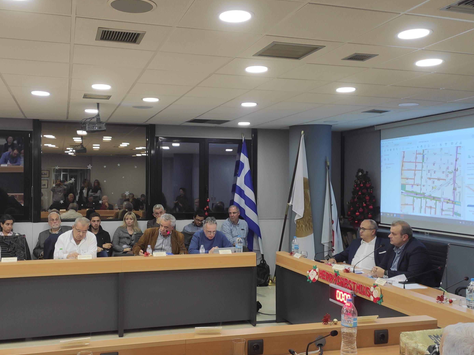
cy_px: 180
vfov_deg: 39.7
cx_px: 208
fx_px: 493
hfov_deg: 51.2
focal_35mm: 36
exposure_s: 1/33
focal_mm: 4.74
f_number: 1.79
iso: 220
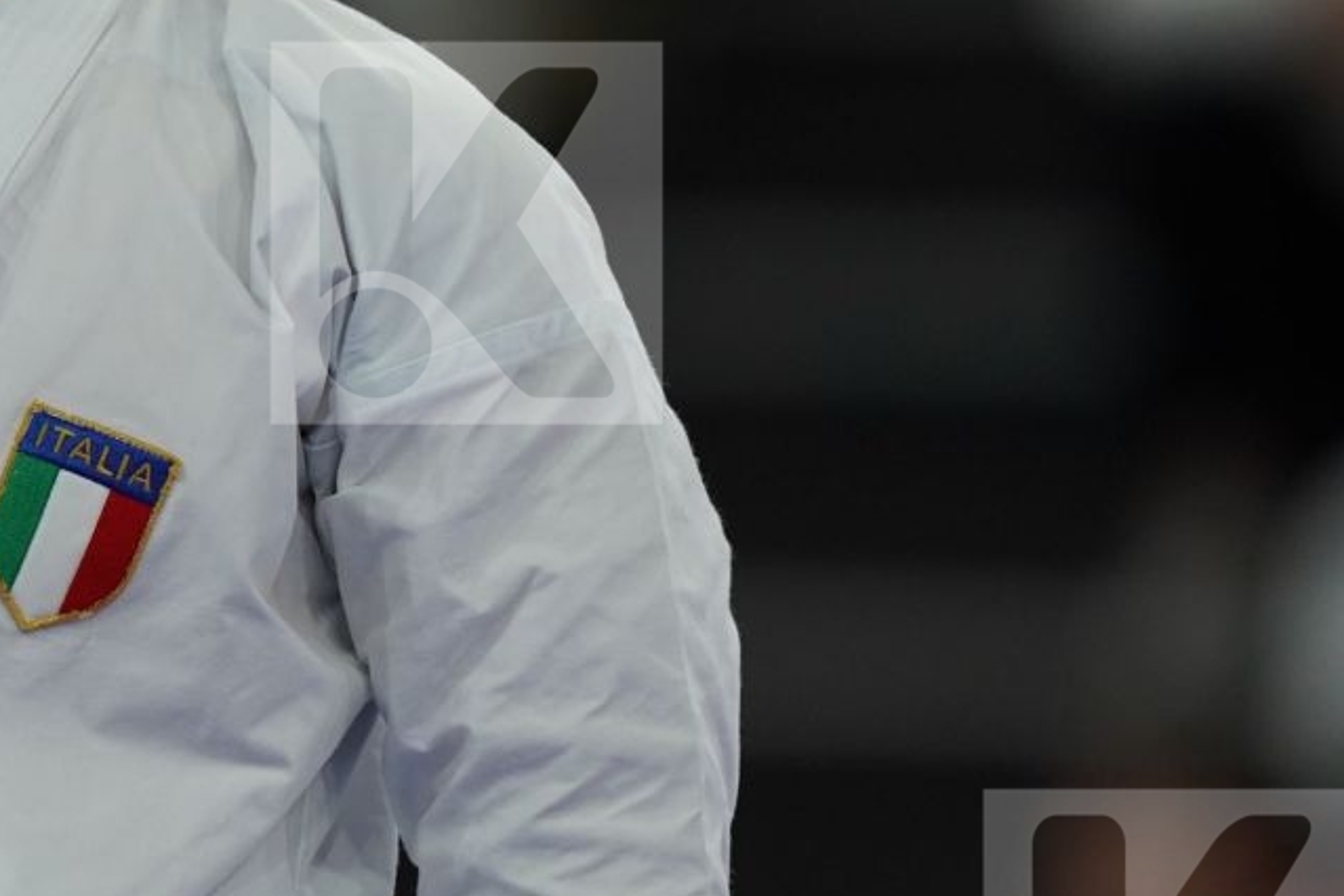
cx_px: -246
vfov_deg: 1.2
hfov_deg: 1.8
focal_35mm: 1127
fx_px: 42071
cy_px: 233
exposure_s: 1/500
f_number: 2.8
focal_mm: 400
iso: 800
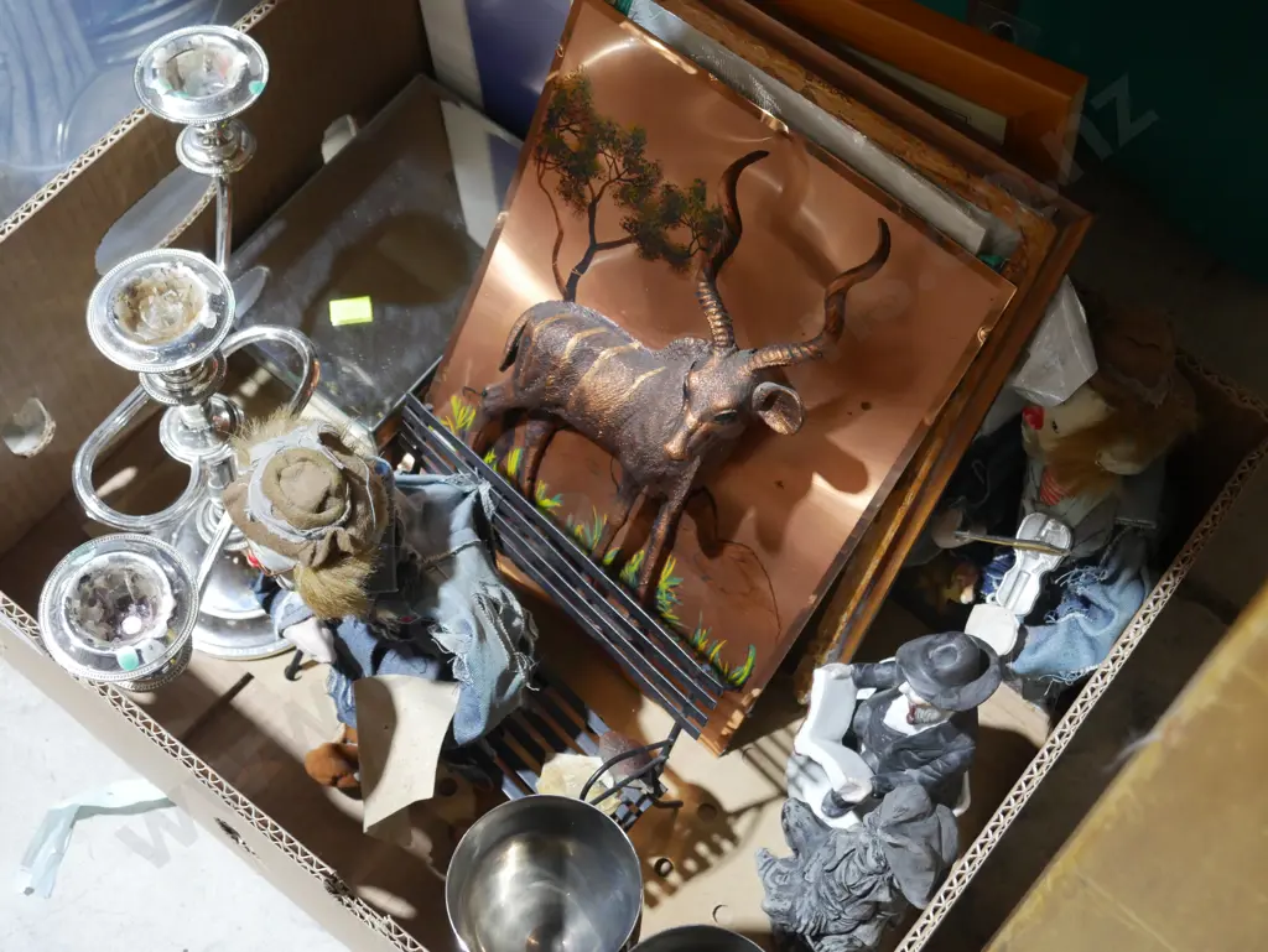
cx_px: 634
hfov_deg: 39.6
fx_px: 1759
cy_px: 476
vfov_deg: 30.3
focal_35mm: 48
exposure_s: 1/60
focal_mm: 24
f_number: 5.2
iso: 2000
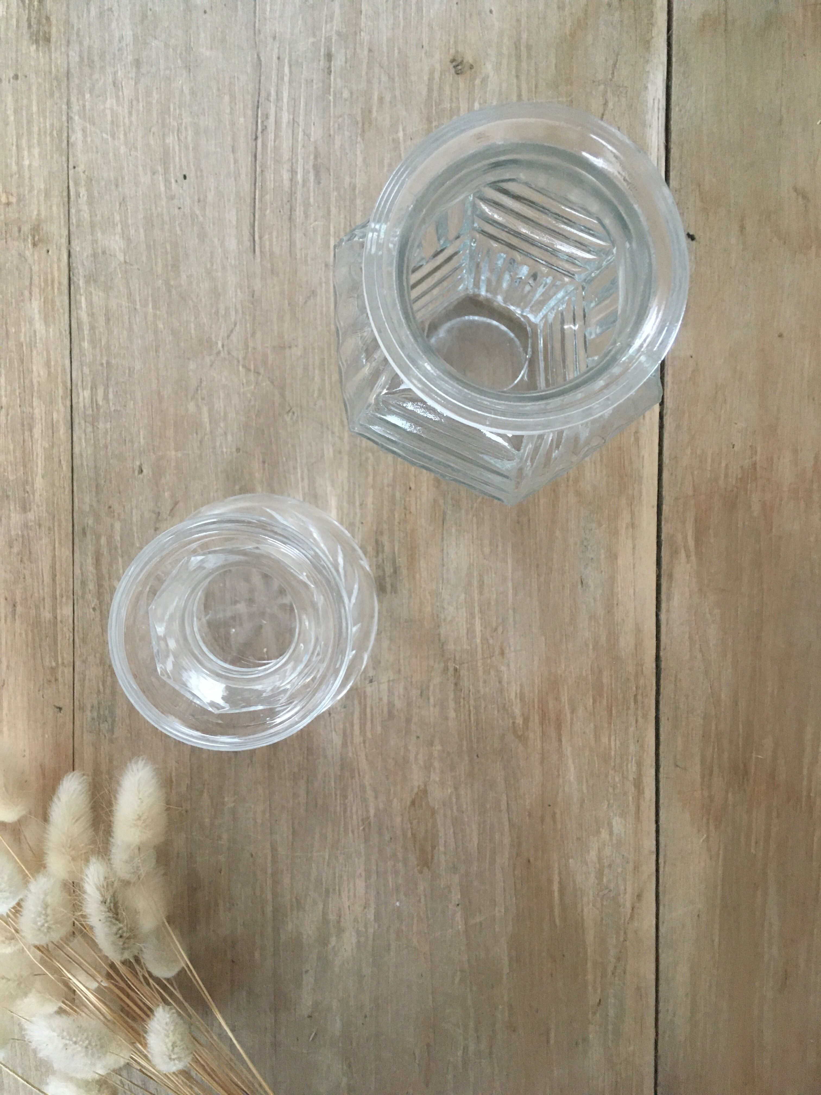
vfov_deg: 61.7
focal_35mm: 29
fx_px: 917
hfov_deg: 48.2
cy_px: 548
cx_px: 410
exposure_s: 1/33
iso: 200
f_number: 2.2
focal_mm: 4.15
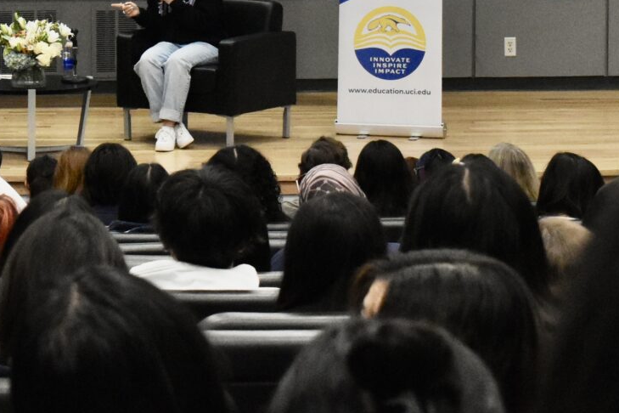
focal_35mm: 217
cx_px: 31
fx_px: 3736
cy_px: -61
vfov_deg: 6.3
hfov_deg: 9.4
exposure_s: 1/160
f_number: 7.1
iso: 4000
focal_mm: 55
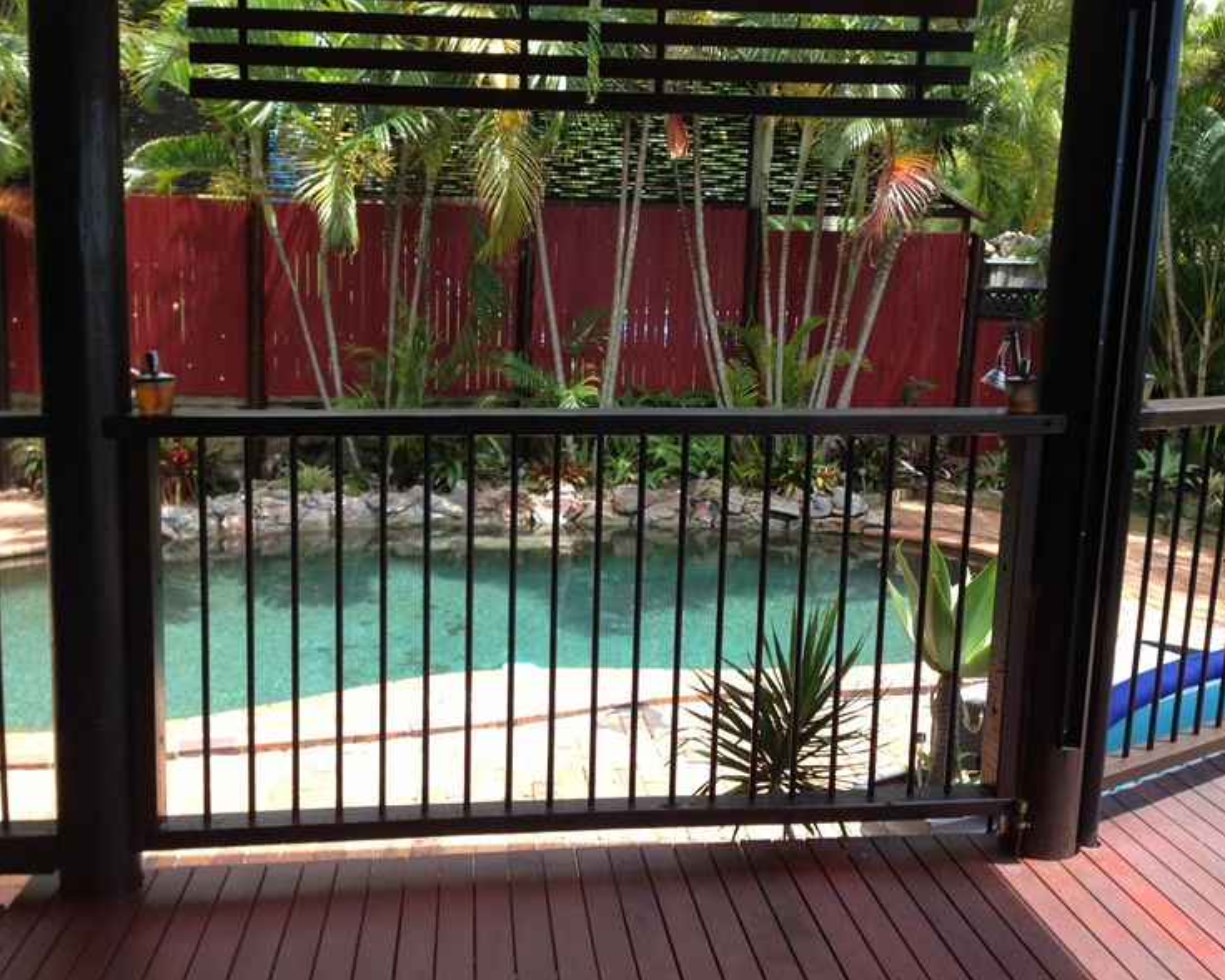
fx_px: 1269
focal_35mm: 35
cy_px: 497
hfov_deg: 51.5
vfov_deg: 42.2
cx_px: 611
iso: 50
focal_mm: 4.12
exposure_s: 1/354
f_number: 2.4
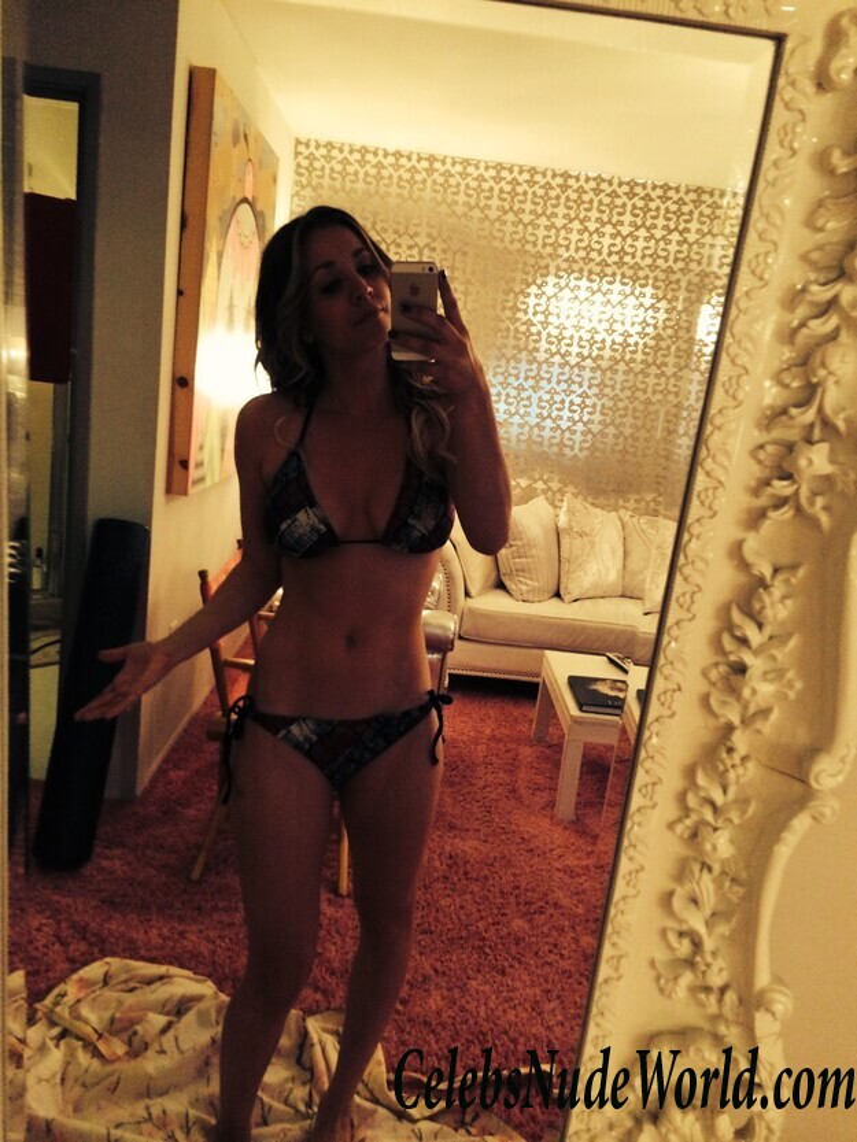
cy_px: 571
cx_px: 428
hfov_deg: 46.8
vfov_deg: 60.0
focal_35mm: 30
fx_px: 990
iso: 250
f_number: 2.2
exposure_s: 1/30
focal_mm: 4.12
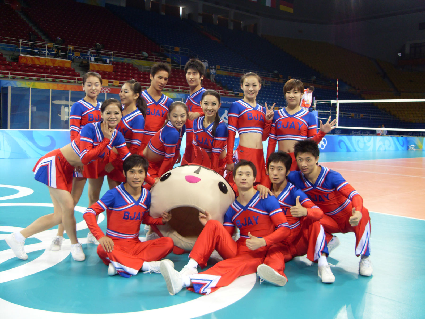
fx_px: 430
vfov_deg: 40.7
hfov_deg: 52.6
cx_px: 212
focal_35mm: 35
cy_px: 160
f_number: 2.8
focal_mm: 6.3
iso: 100
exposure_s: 1/45
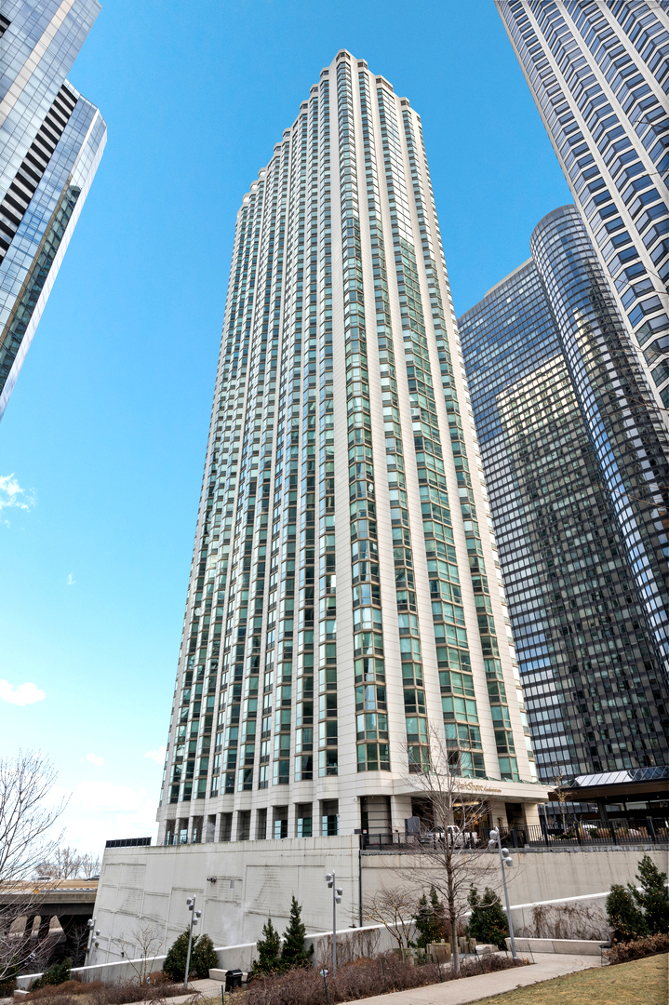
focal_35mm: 20
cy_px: 502
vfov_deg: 84.0
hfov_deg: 61.9
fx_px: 558
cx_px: 334
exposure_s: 1/40
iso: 100
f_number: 13
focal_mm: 20
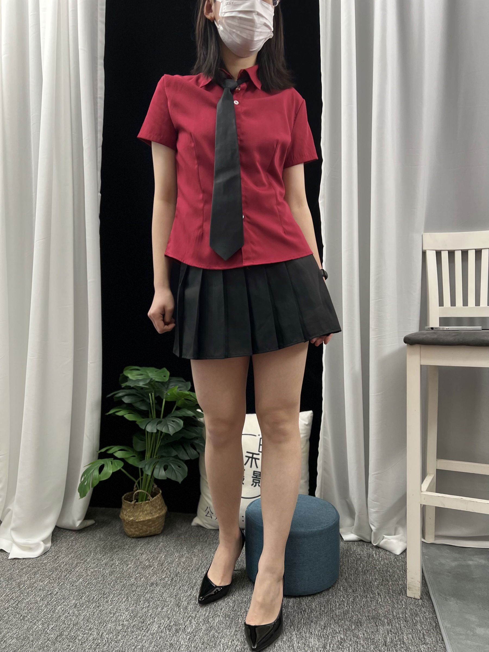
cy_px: 326
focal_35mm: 26
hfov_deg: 53.1
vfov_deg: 67.3
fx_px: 490
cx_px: 244
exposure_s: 1/65
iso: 125
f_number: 1.5
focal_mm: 5.7
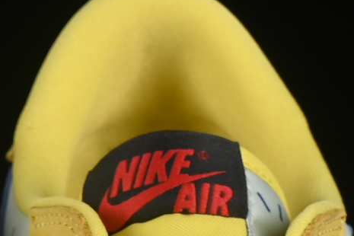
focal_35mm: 449
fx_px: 4415
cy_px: 650
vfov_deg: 3.0
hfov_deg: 4.6
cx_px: -24
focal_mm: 50
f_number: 8
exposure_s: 1/80
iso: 160
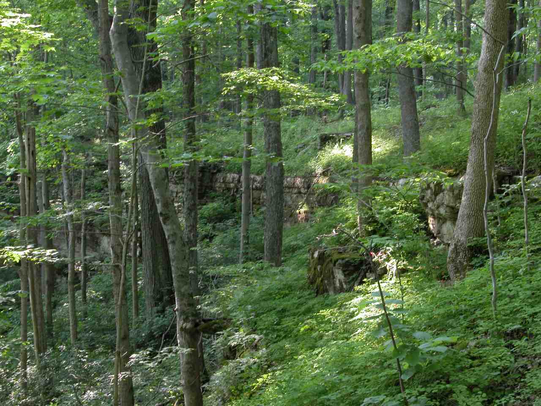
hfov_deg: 25.0
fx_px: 1219
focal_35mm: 78
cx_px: 270
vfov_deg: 18.9
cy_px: 203
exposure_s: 1/5.5
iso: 100
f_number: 7.6
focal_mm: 19.9
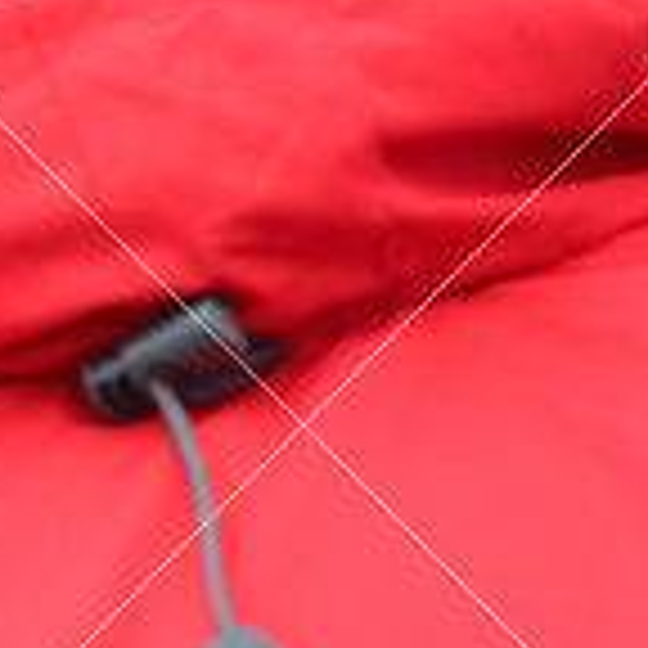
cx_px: 302
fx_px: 48606
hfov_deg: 0.8
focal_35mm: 2295
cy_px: 1062
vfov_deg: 0.8
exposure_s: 1/640
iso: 400
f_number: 5.6
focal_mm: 200
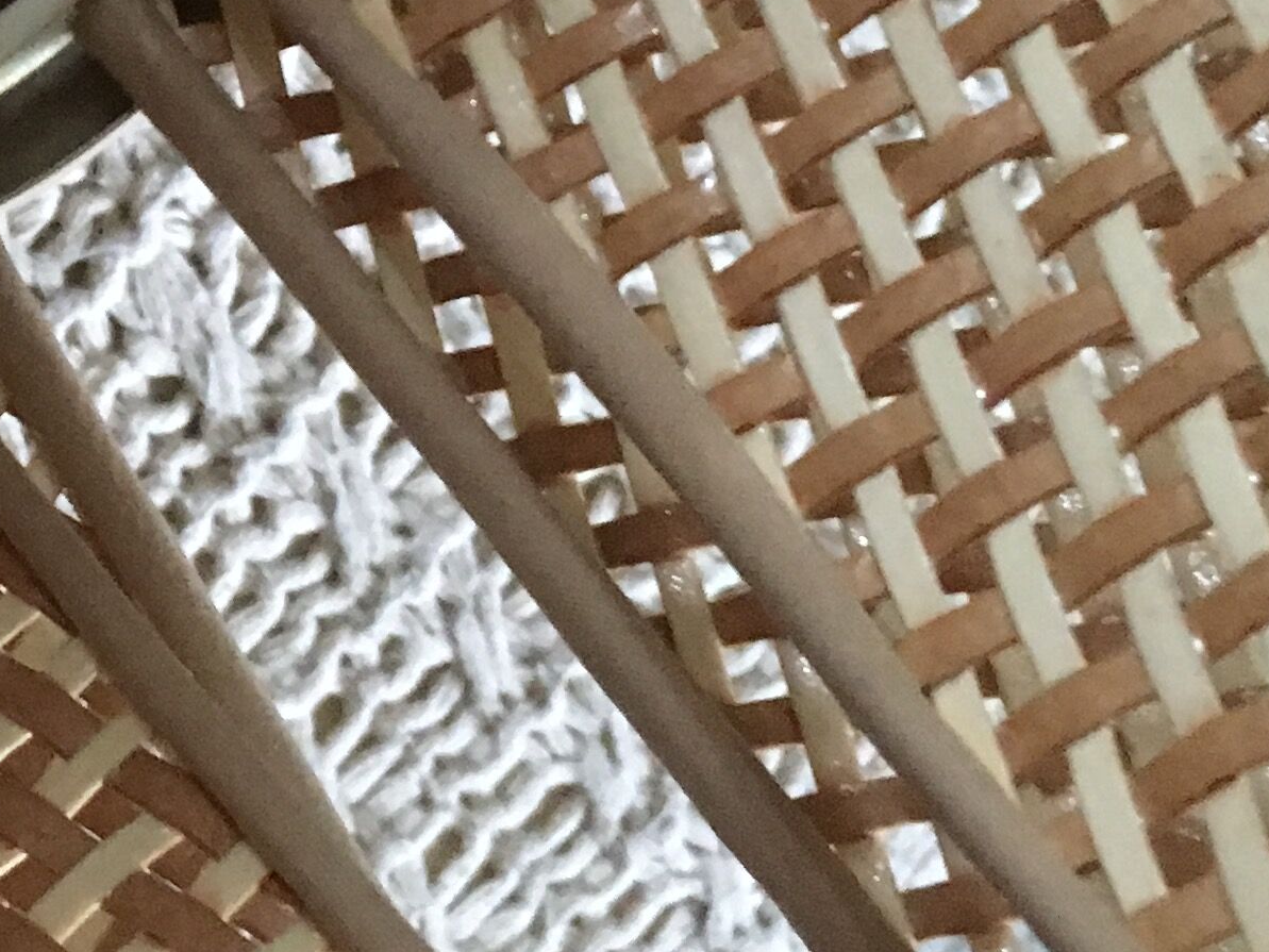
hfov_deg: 19.0
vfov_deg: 14.9
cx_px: -204
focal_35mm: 98
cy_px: 60
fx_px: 3593
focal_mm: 4.15
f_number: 2.2
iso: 400
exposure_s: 1/17
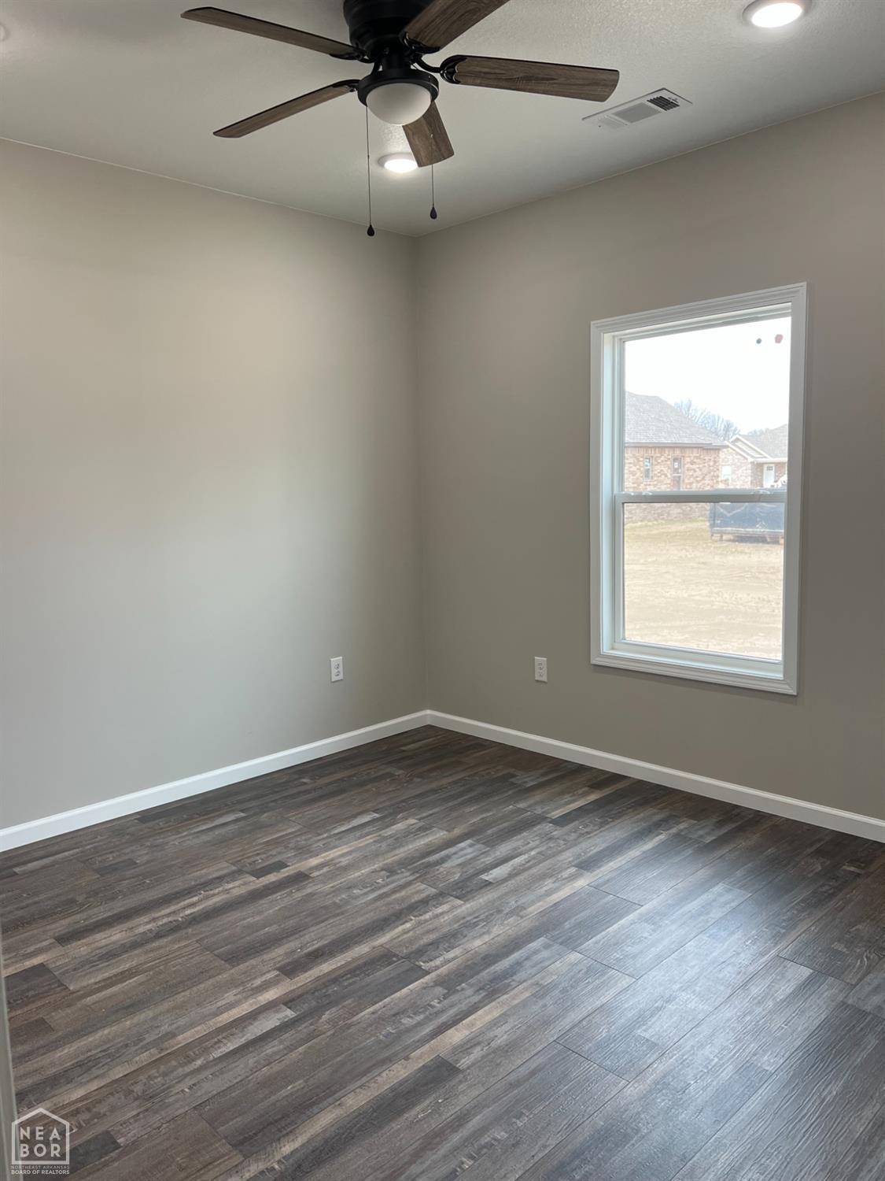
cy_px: 590
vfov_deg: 67.3
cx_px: 442
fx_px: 886
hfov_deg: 53.1
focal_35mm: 26
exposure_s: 1/163
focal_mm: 5.7
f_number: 1.5
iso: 64
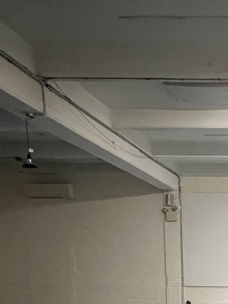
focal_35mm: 44
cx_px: 292
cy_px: 320
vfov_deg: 37.3
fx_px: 386
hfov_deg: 27.7
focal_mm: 1.57
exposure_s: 1/60
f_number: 1.8
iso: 800
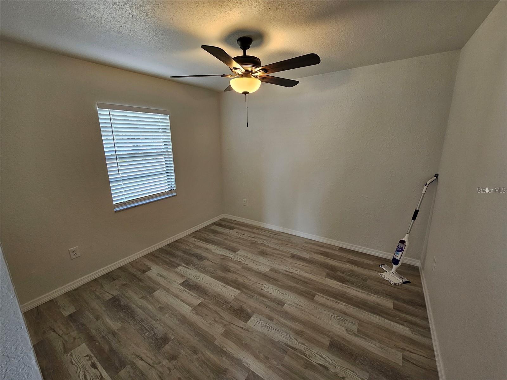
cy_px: 190
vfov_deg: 89.9
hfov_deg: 106.2
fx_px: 190
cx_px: 254
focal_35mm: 13
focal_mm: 2.2
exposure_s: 1/60
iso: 100
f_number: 2.2
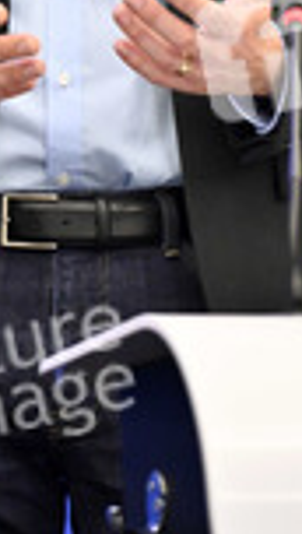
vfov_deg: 4.9
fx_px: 6236
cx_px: 56
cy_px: -137
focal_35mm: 440
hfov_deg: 2.8
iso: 2500
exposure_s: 1/320
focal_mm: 160
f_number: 2.8
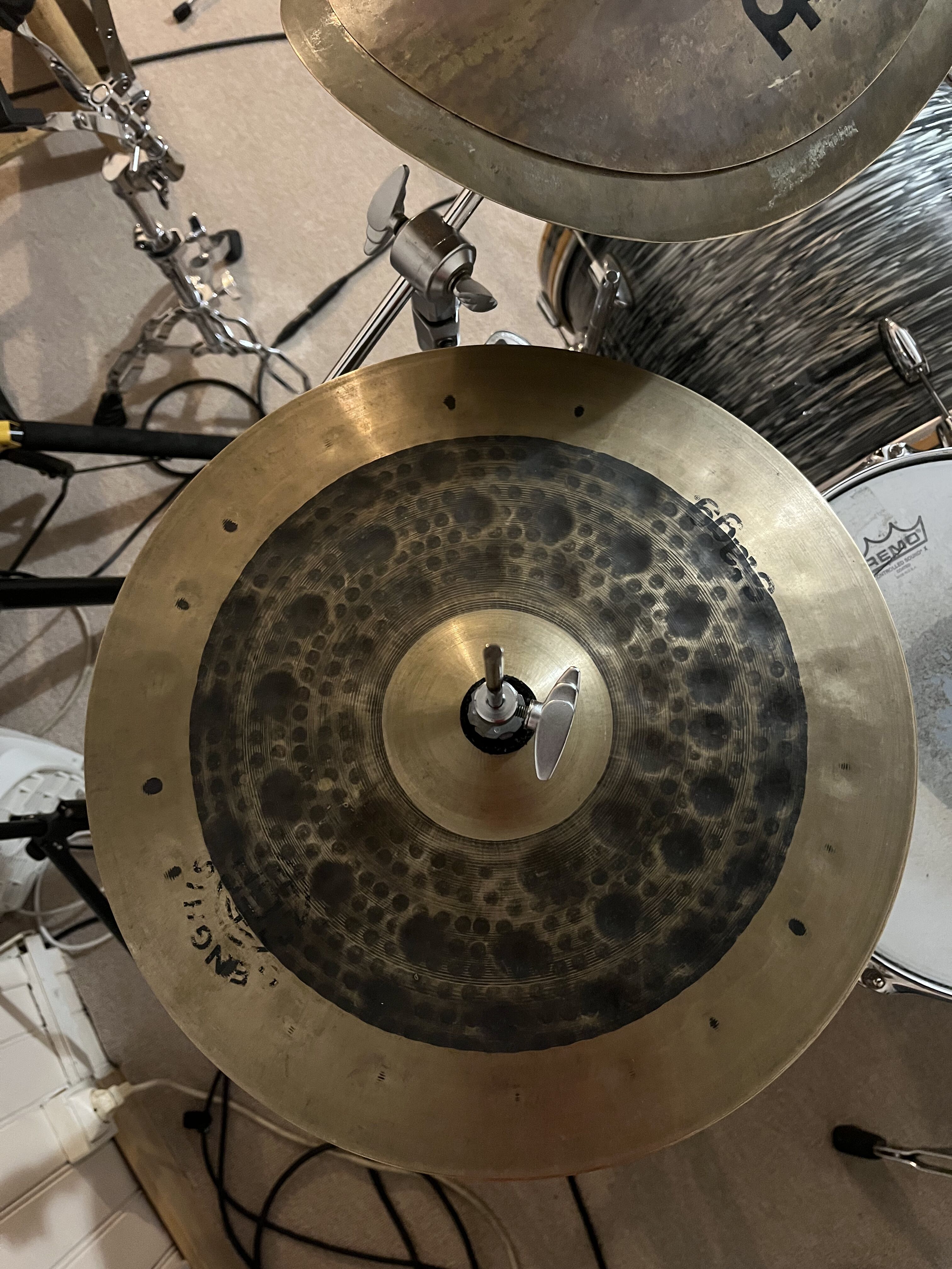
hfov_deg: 53.1
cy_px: 634
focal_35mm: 26
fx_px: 953
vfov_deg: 67.3
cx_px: 476
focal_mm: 5.1
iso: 640
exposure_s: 1/25
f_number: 1.6
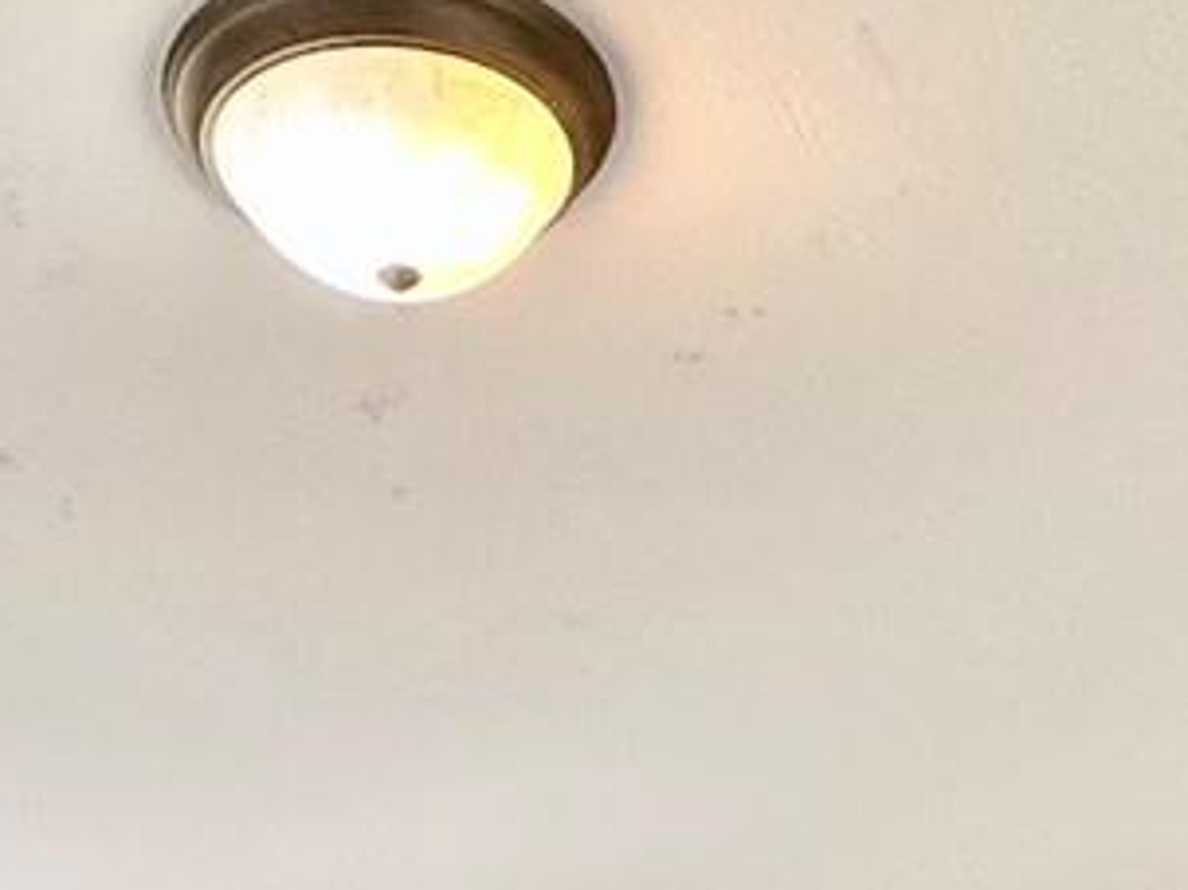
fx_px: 2539
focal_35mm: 74
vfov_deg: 15.5
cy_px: 1827
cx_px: 768
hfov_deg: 26.2
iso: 80
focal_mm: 2.22
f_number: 2.2
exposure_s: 1/120
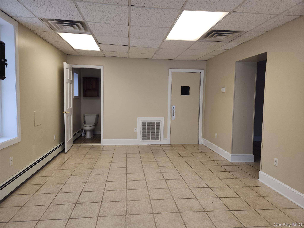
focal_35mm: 23
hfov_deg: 73.9
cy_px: 114
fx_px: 202
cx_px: 152
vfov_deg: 58.9
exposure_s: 1/120
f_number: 1.8
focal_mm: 5.4
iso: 32
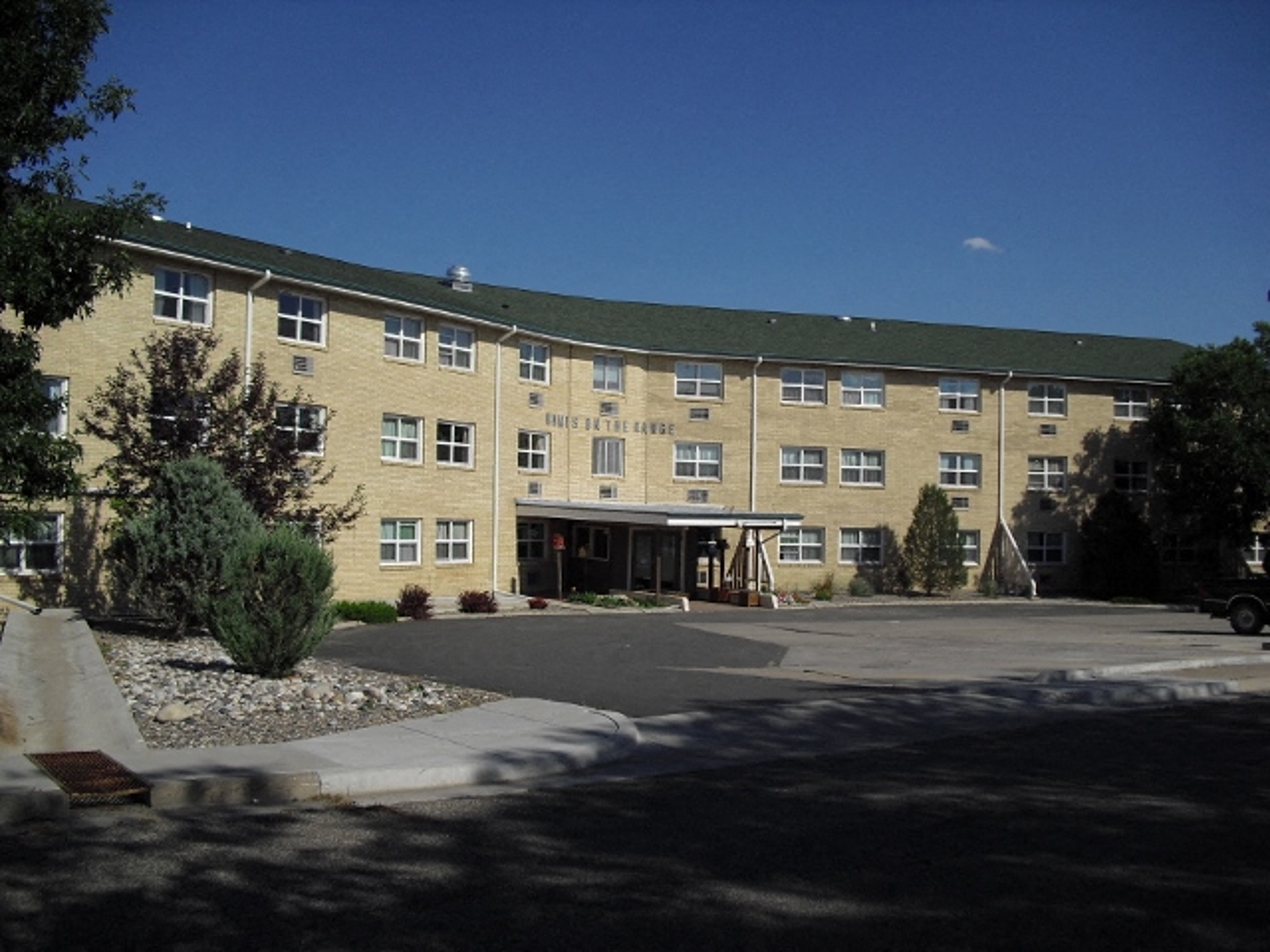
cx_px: 635
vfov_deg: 39.7
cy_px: 476
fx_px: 1321
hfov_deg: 51.4
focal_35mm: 36
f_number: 7.8
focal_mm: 6.3
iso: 64
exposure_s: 1/400
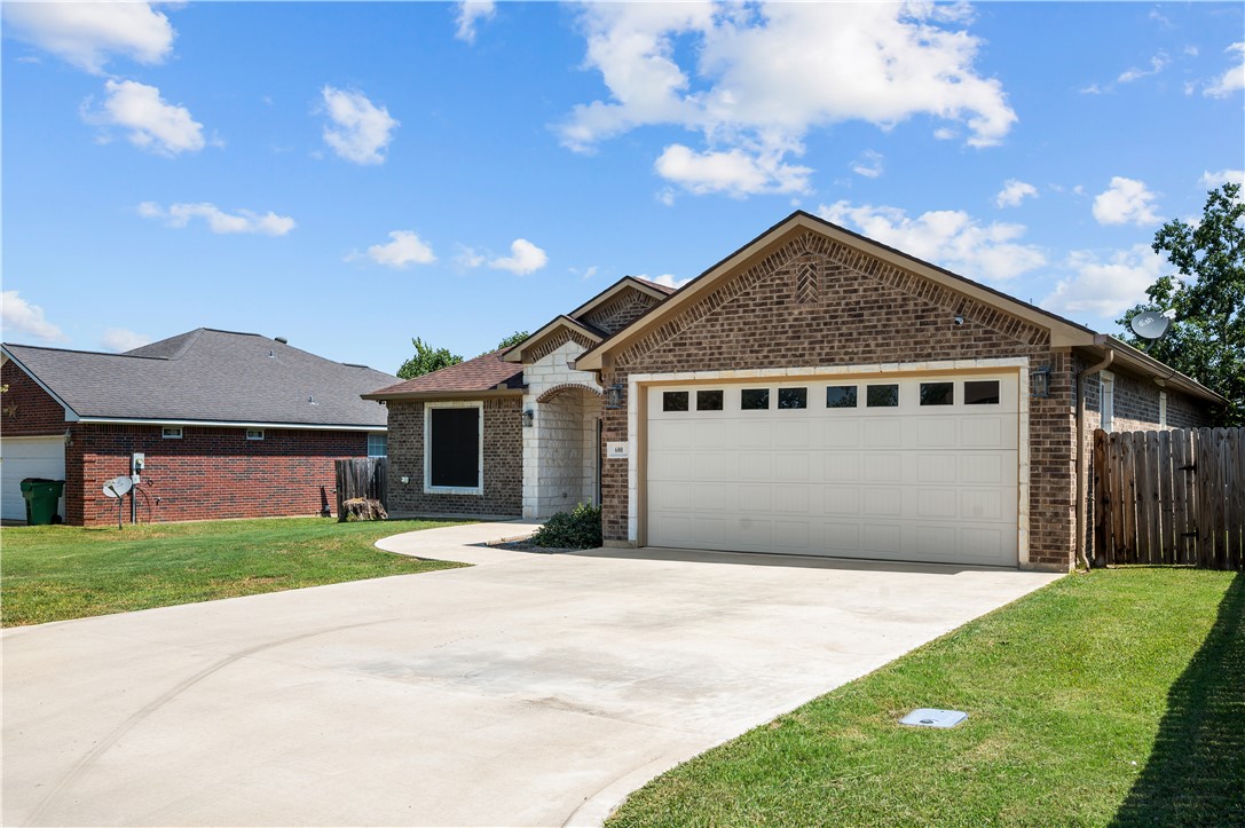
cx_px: 622
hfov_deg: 62.0
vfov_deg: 43.5
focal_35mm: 30
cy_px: 414
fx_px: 1037
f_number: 9
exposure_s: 1/320
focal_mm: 30
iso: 160
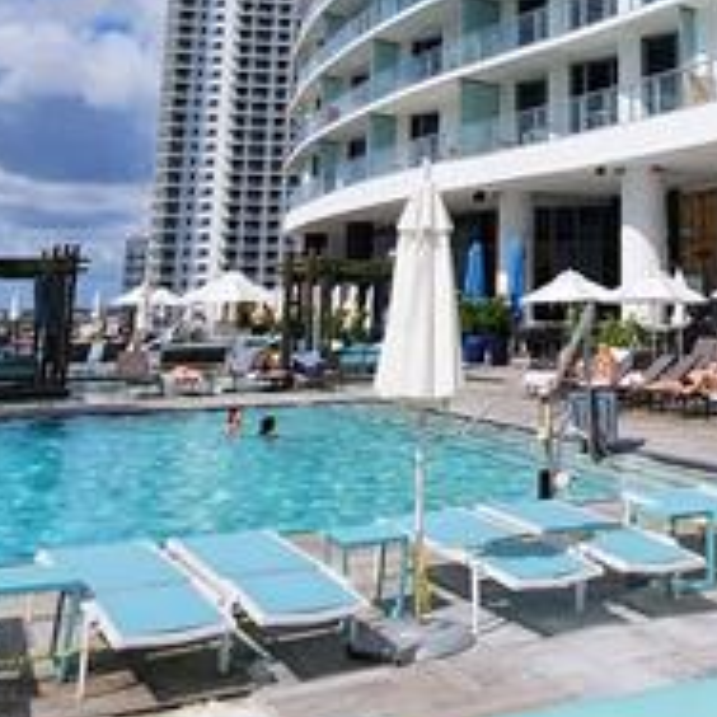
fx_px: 1148
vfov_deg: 32.3
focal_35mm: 49
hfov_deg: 32.9
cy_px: 27
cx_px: 645
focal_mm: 1.74
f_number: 2.2
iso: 32
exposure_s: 1/2534
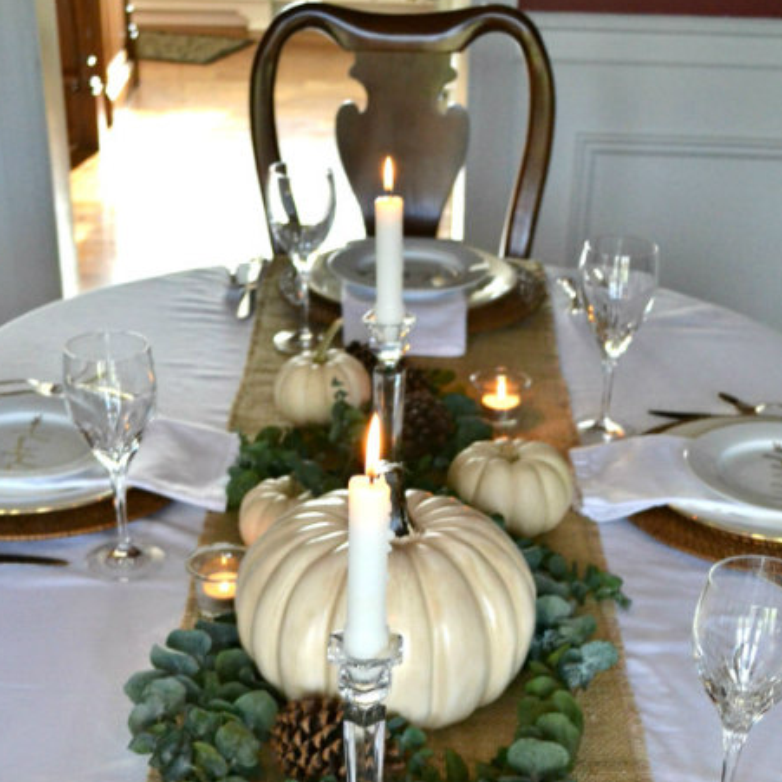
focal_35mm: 61
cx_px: 399
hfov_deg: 28.2
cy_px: 742
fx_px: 1559
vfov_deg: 26.9
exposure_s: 1/250
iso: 1600
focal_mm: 24
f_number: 4
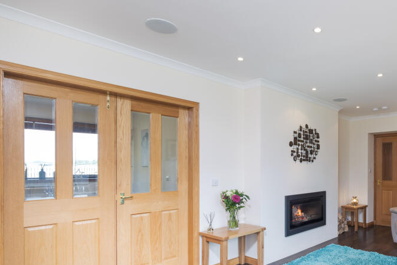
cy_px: 184
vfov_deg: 53.6
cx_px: 292
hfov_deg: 71.5
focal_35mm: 23
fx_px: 254
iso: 400
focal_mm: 10
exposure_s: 1/50
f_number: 6.4
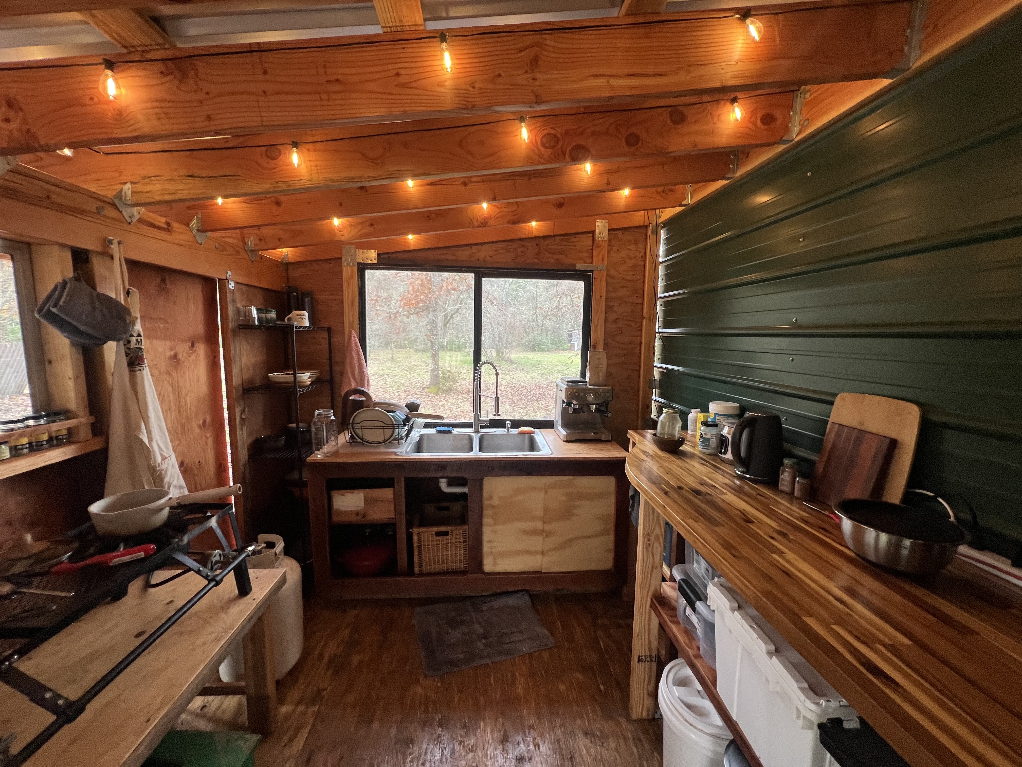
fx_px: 384
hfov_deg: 106.2
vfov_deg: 89.9
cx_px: 511
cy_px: 384
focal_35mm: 13
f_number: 1.8
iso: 125
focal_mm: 1.57
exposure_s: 1/99
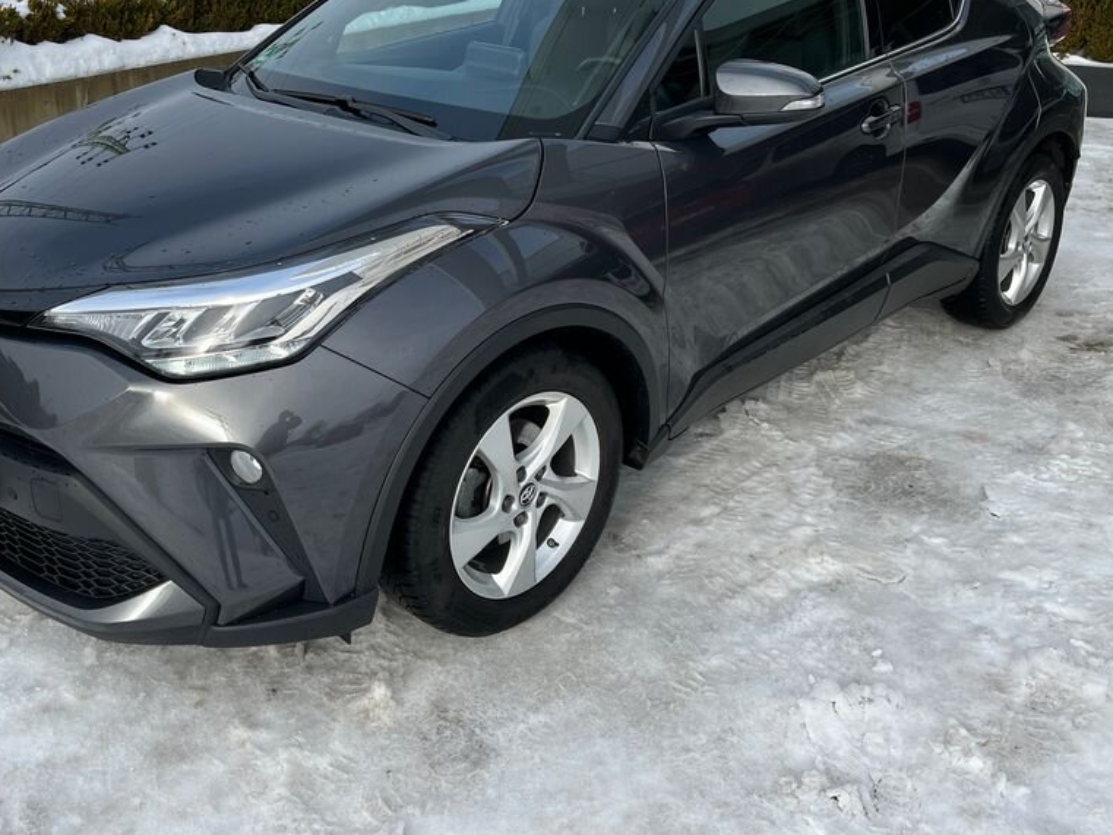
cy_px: 288
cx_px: 474
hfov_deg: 52.4
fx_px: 1126
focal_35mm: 35
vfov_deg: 40.3
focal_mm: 5.1
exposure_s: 1/1647
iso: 50
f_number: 1.6
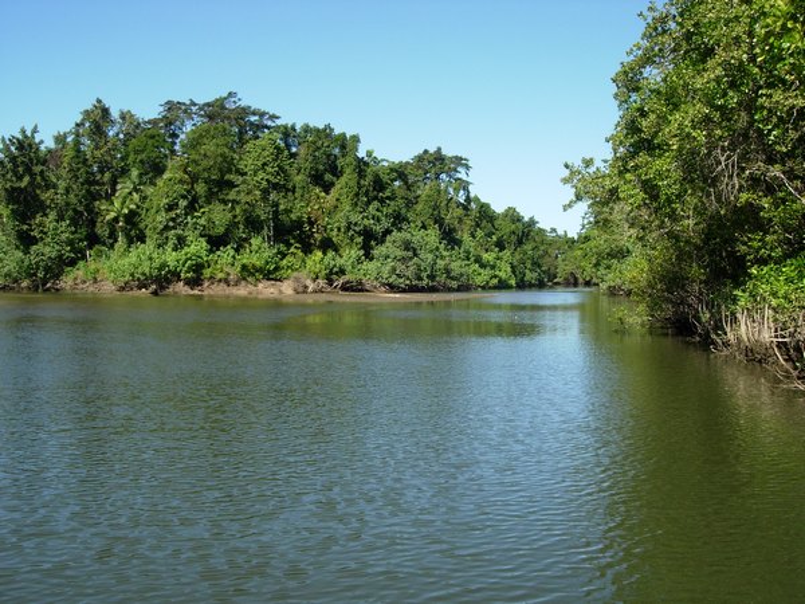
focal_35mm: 38
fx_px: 884
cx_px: 402
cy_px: 302
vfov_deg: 37.7
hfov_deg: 49.0
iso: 79
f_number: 4.8
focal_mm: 7.8
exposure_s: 1/497
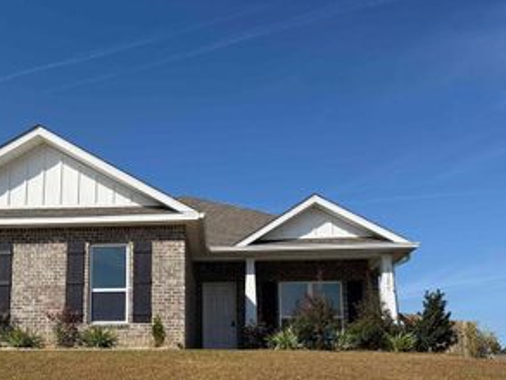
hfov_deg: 45.0
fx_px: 600
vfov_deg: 34.4
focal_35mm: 41
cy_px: 289
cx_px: 162
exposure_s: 1/6173
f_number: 1.78
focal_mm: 6.76
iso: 80
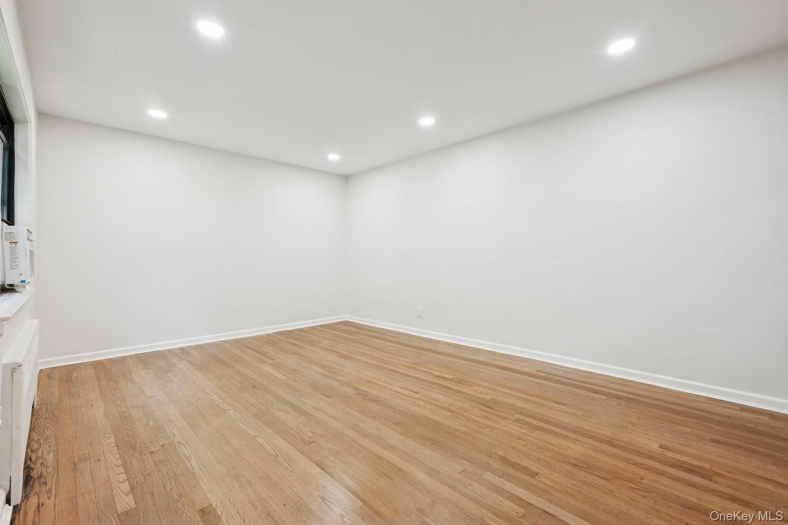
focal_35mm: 16
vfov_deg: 75.5
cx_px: 394
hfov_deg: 98.6
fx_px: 339
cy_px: 262
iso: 100
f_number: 11
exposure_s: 1/2.5
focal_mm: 15.5
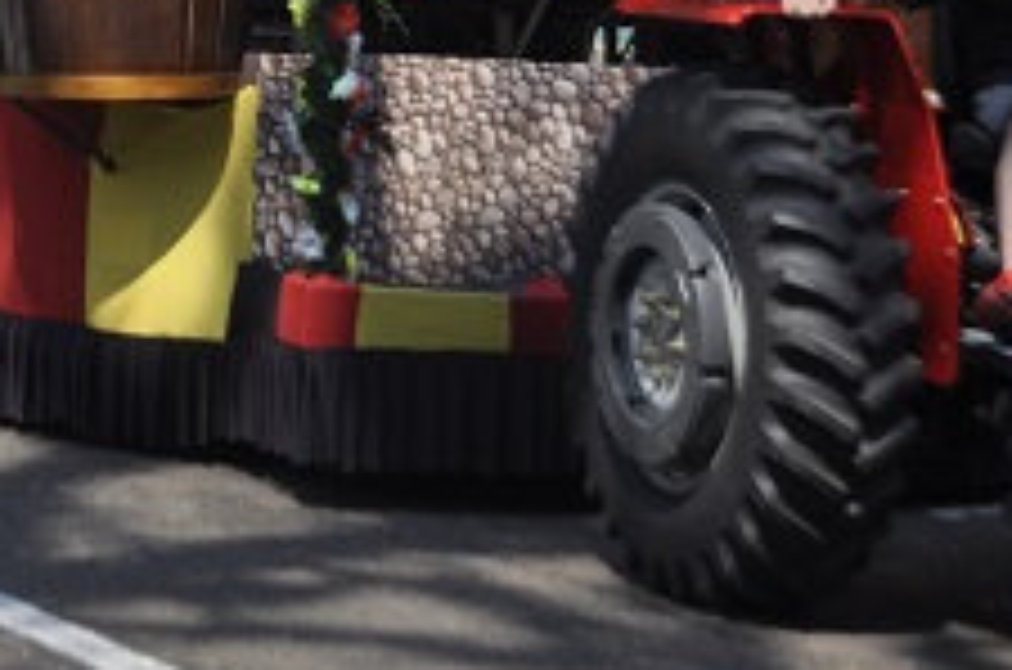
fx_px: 4488
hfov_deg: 12.8
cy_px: -180
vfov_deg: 8.4
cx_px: 76
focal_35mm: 160
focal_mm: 40
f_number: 4.5
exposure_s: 1/800
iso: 200
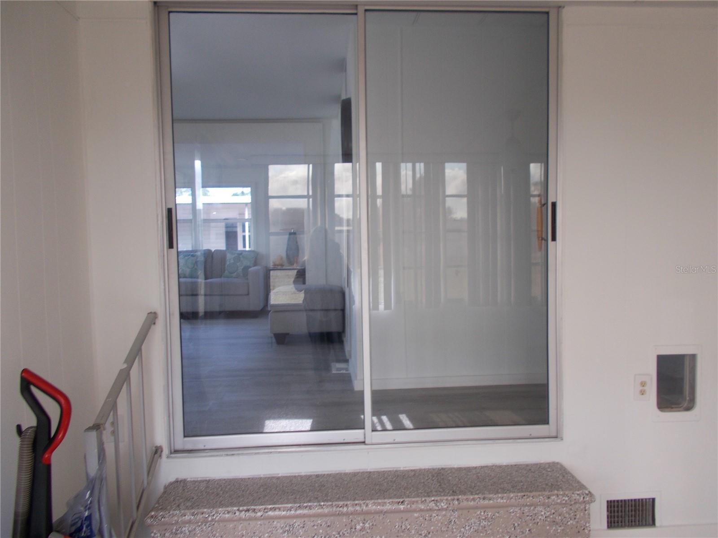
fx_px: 539
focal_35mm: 26
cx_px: 359
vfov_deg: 53.1
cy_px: 269
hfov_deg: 67.3
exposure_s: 1/50
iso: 80
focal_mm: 4.6
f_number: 3.2
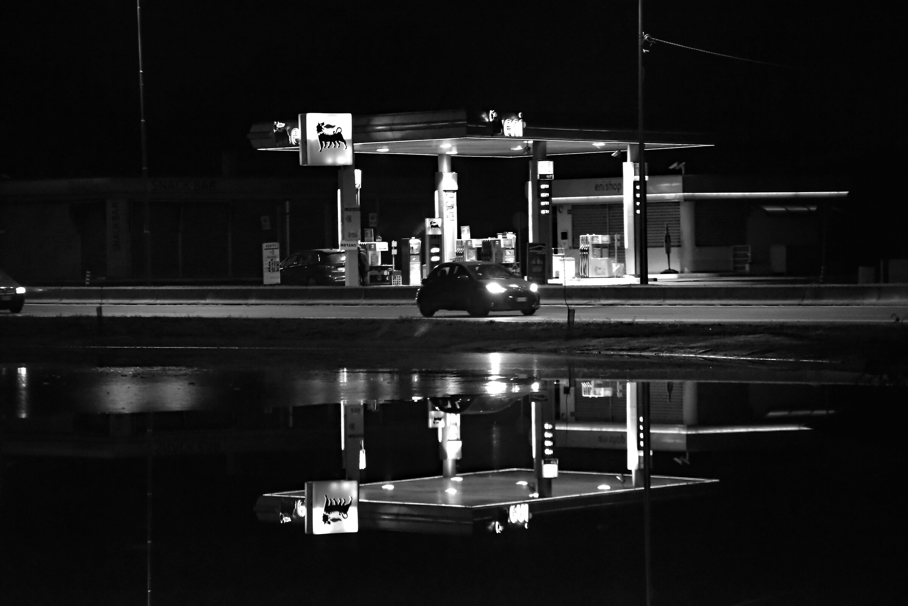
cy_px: 303
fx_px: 5046
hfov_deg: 10.3
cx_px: 454
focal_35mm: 200
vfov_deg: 6.9
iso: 6400
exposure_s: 1/200
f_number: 2.8
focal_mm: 200
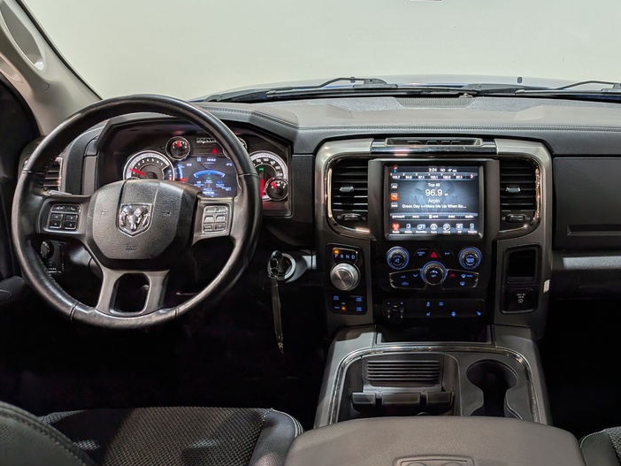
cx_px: 440
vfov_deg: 40.7
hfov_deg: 51.1
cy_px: 210
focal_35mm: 35
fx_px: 628
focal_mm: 4.53
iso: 29
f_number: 1.7
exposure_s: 1/101
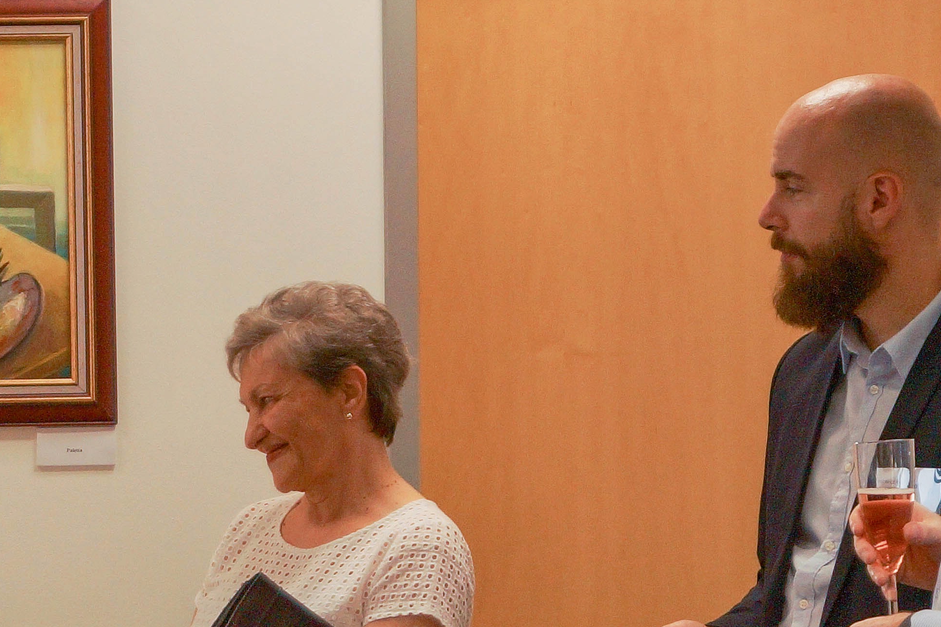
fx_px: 6046
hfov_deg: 8.8
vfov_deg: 5.9
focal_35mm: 231
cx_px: -257
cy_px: 751
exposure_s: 1/80
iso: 400
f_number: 5.6
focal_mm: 55
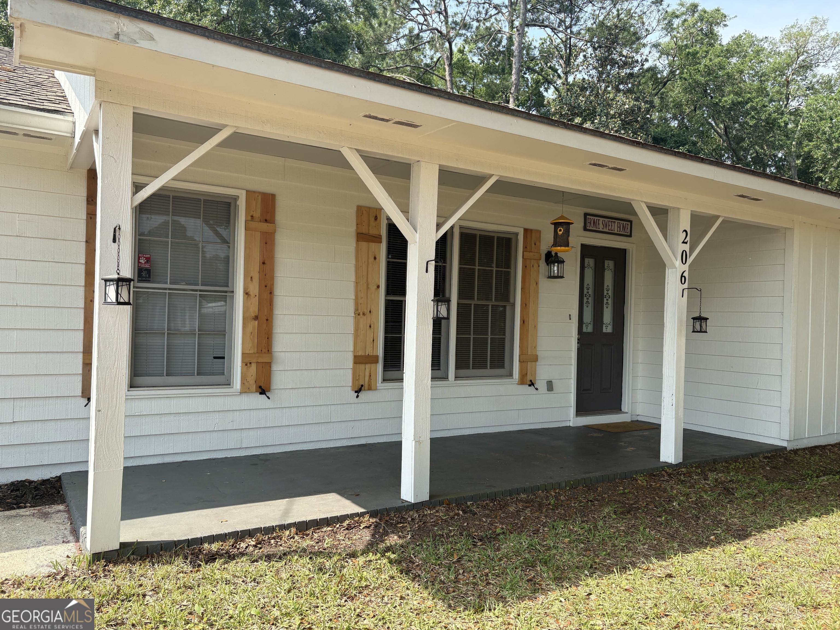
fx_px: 631
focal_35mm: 26
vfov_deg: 53.1
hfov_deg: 67.3
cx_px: 420
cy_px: 315
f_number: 1.6
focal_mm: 5.96
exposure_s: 1/1064
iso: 50
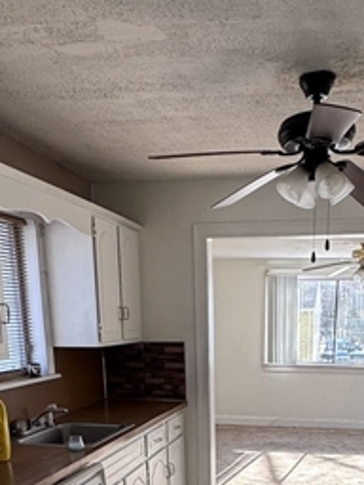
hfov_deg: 34.1
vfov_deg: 39.8
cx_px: 235
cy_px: 477
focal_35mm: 42
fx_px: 589
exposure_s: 1/99
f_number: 2.2
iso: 50
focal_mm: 2.22
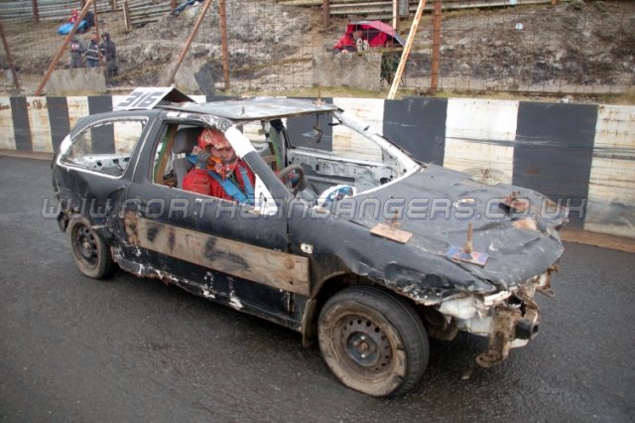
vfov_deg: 47.9
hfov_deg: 67.4
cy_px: 212
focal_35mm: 27
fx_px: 476
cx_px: 318
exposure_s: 1/320
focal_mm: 18
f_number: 3.5
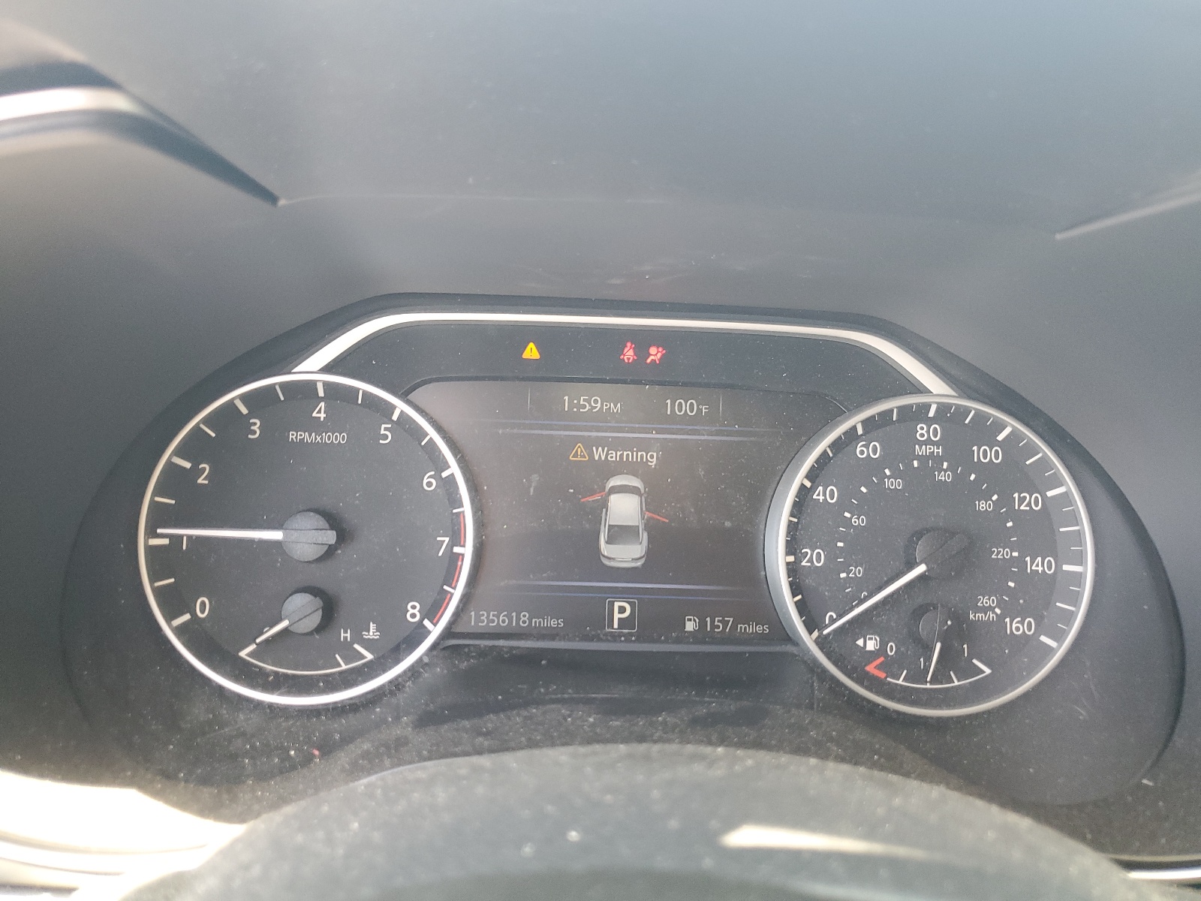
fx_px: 902
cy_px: 450
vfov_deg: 53.1
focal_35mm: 26
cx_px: 600
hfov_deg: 67.3
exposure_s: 1/60.2
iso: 103
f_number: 1.5
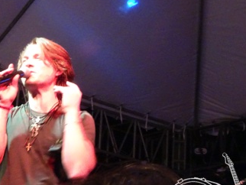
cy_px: 73
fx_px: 718
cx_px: 27
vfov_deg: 14.7
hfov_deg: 19.1
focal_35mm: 101
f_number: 6.3
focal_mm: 8.51
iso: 1600
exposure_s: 1/40
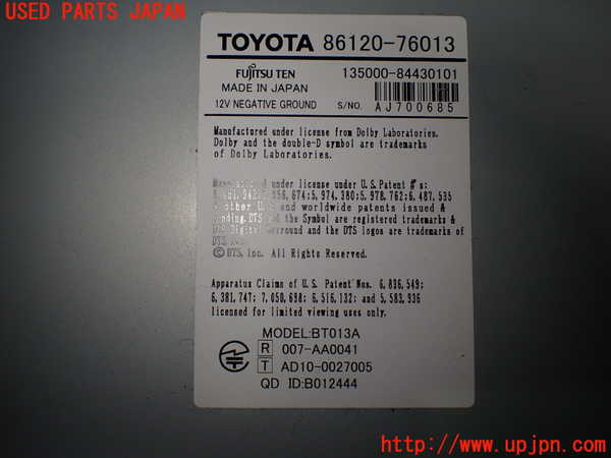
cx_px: 306
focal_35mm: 30
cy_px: 229
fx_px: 530
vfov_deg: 46.8
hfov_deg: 60.0
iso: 100
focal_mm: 5.4
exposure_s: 1/160
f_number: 2.3
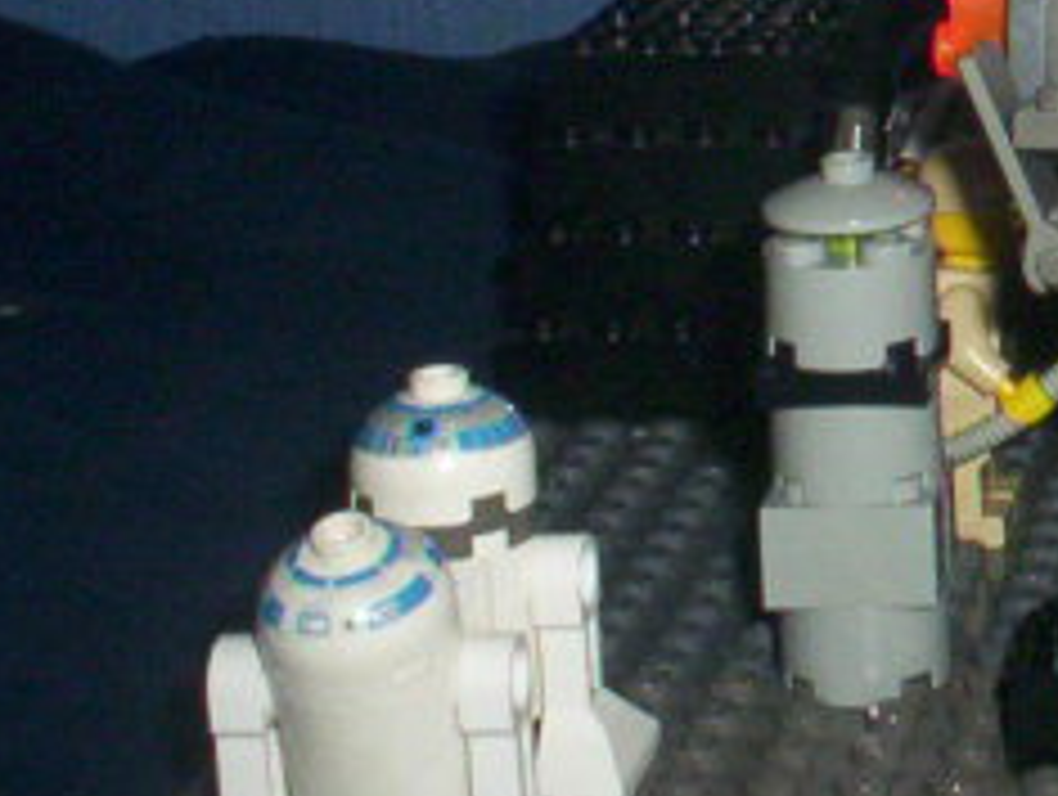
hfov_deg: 13.8
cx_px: 1720
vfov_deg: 11.0
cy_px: -265
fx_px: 4041
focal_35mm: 132
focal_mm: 4.99
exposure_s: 1/60
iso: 140
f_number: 4.5
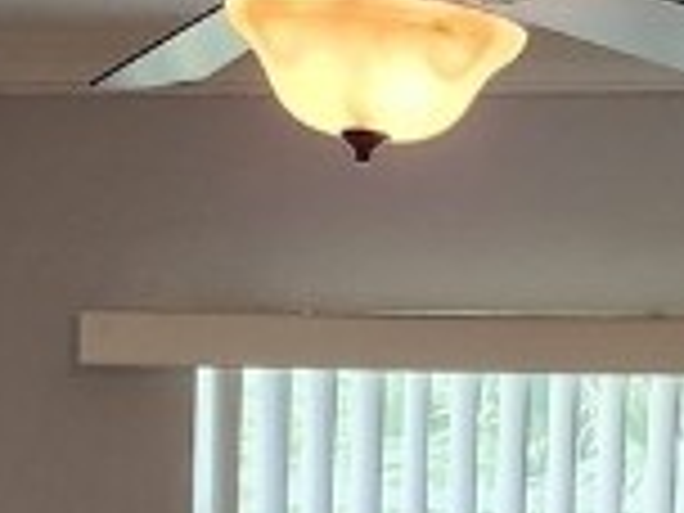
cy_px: 932
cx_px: 392
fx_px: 3063
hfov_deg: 12.7
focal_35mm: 155
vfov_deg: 9.1
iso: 640
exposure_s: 1/120
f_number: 1.8
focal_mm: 6.4
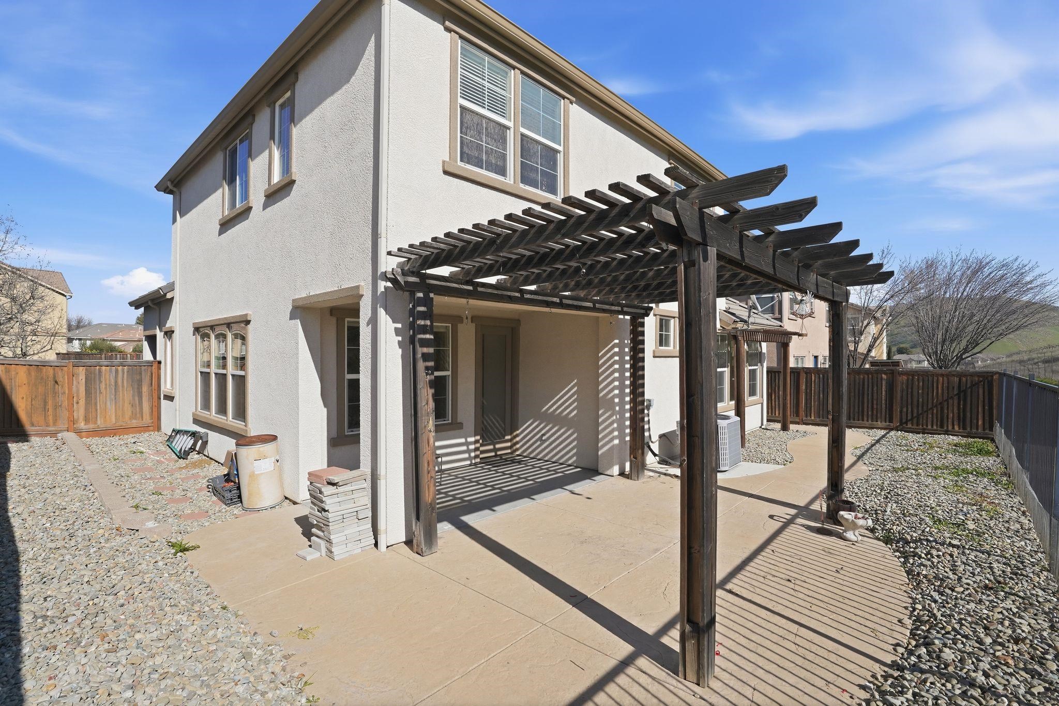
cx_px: 530
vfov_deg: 73.7
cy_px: 353
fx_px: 471
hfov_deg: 96.7
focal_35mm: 16
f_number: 8
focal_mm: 16
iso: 400
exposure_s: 1/1600
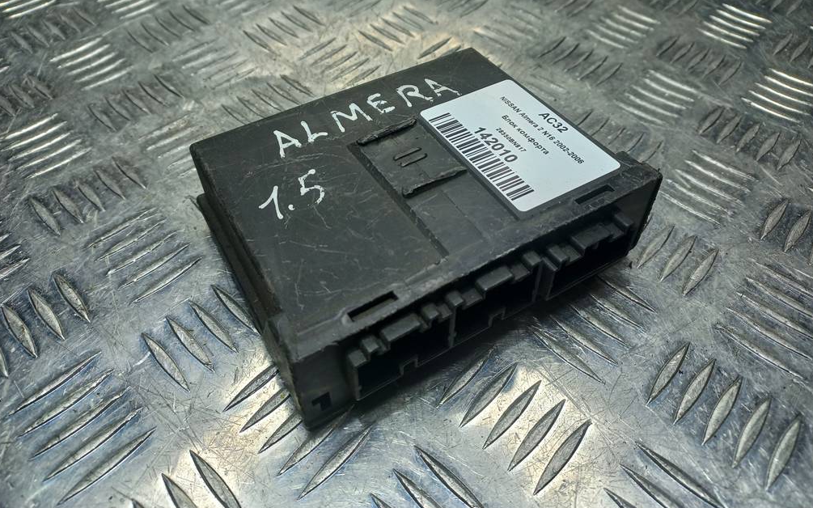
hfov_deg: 68.4
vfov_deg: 45.8
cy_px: 204
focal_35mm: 27
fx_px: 598
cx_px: 410
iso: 32
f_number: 1.8
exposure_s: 1/100
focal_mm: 4.6
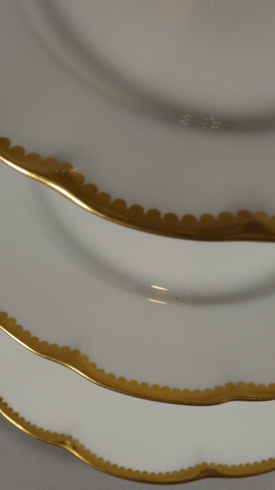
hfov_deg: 26.0
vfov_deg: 44.6
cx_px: 140
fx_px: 596
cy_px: 241
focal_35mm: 46
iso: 80
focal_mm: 5.5
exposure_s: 1/100
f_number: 3.3
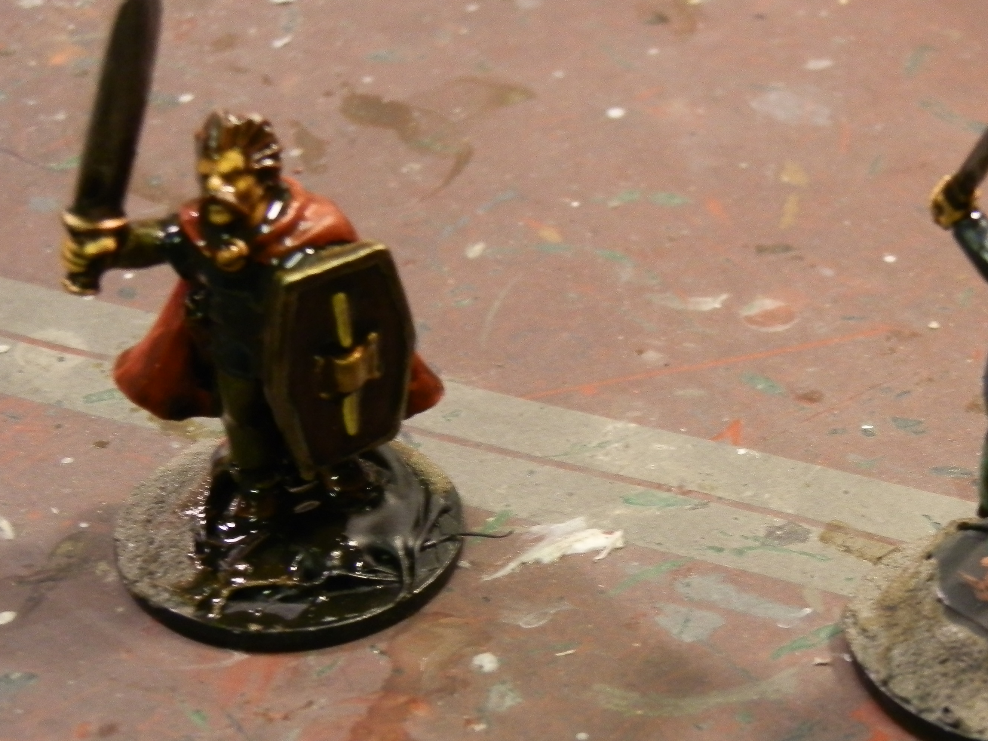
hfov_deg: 19.7
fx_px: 2826
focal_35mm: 99
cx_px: 729
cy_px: 492
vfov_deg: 14.9
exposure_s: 1/8
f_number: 3.7
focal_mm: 10.99
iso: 200
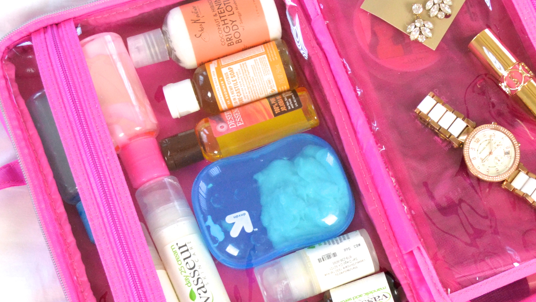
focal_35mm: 85
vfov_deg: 14.2
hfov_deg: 24.9
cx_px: 343
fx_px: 1208
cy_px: 173
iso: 1600
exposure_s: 1/160
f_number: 5.6
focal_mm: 29
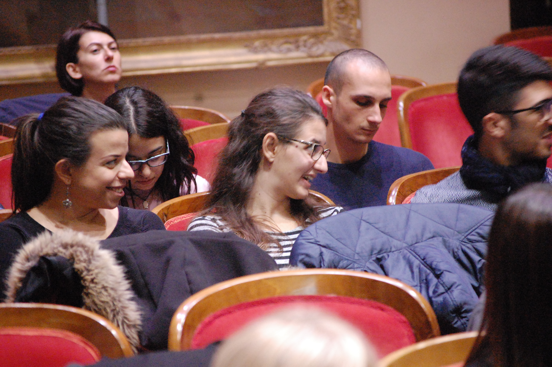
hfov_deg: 13.7
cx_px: 276
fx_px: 2298
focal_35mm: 150
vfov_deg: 9.1
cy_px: 184
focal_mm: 100
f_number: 4.5
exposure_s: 1/20
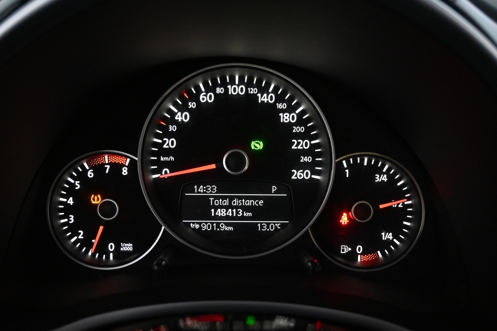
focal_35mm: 35
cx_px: 236
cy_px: 172
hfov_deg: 54.4
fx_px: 483
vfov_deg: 37.8
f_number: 4
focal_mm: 22
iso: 2800
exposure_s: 1/40
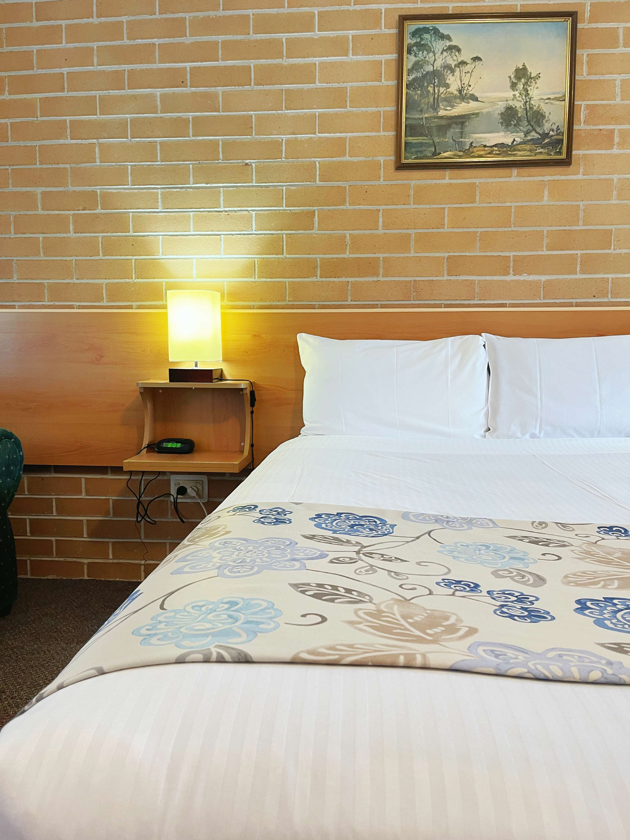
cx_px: 315
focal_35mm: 25
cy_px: 420
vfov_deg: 69.4
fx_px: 607
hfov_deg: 54.9
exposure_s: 1/50
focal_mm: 5.1
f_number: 1.6
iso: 125
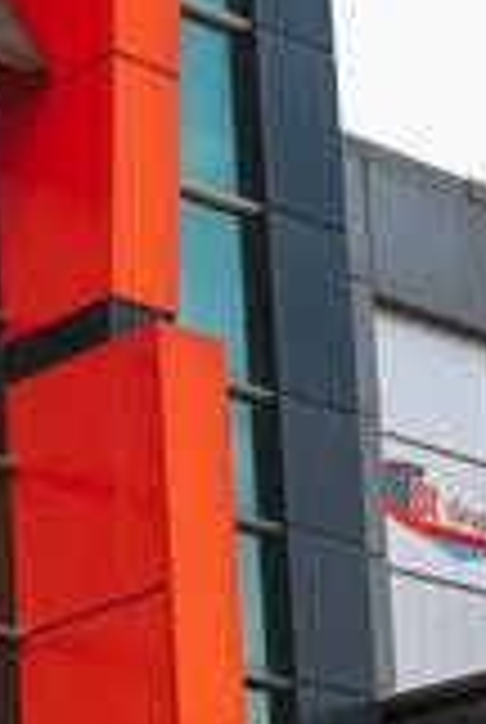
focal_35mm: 135
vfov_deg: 14.2
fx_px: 2722
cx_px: 234
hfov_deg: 10.2
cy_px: 1070
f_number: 5
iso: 200
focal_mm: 33
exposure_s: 1/800
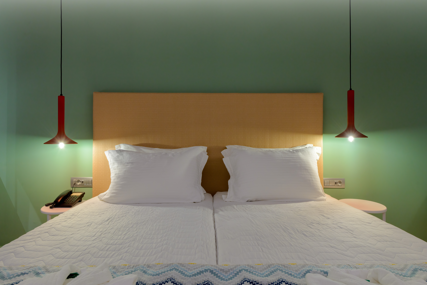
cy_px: 142
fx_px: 249
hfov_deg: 81.2
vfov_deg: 59.5
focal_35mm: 21
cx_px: 214
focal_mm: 21
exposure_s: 1/5
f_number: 11
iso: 250
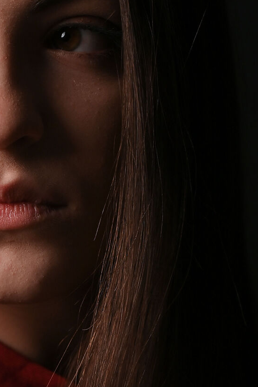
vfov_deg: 11.2
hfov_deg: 7.5
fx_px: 1969
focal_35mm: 183
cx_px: -6
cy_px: 264
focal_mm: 63
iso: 160
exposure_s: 1/200
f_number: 4.5
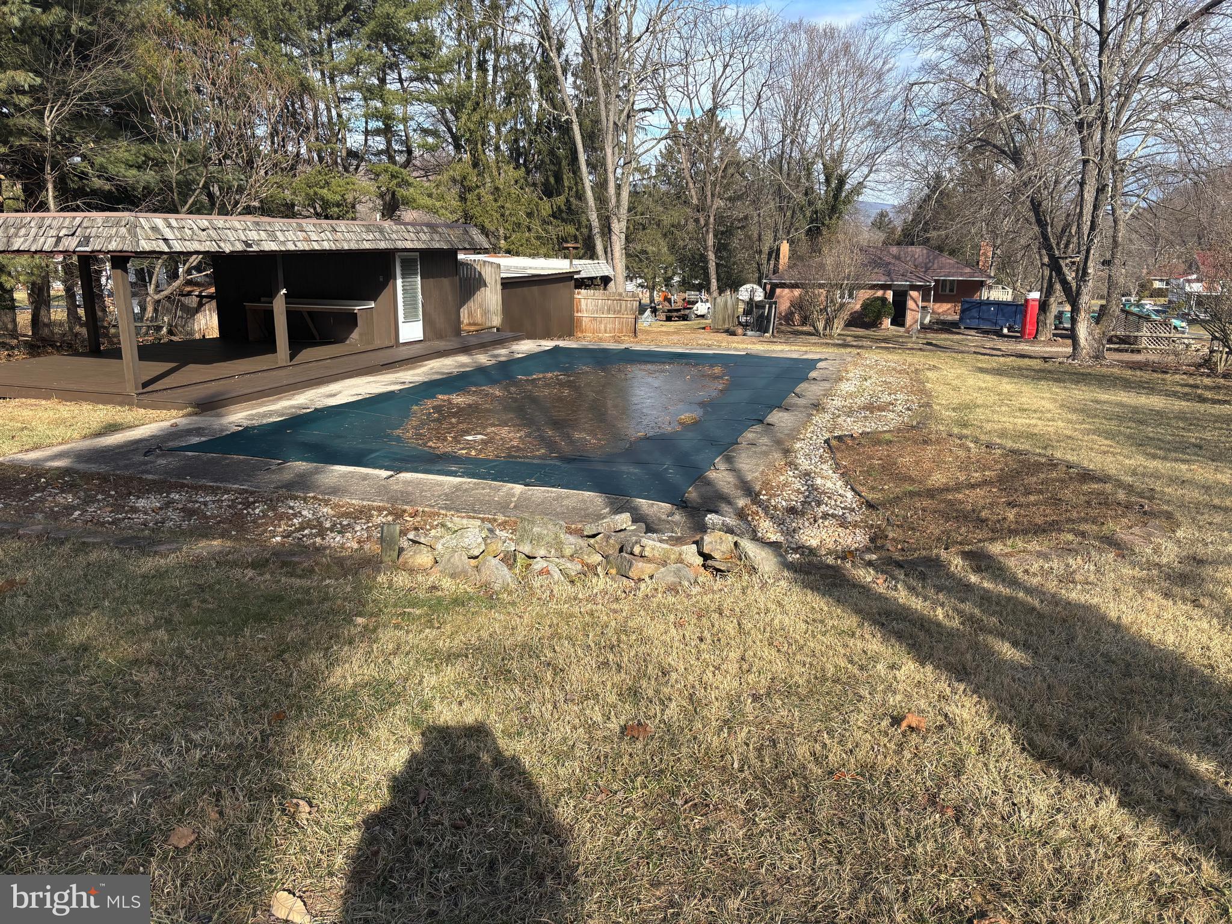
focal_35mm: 26
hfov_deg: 67.3
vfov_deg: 53.1
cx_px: 616
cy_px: 462
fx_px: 925
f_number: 1.6
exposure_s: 1/1567
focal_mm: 5.96
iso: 50
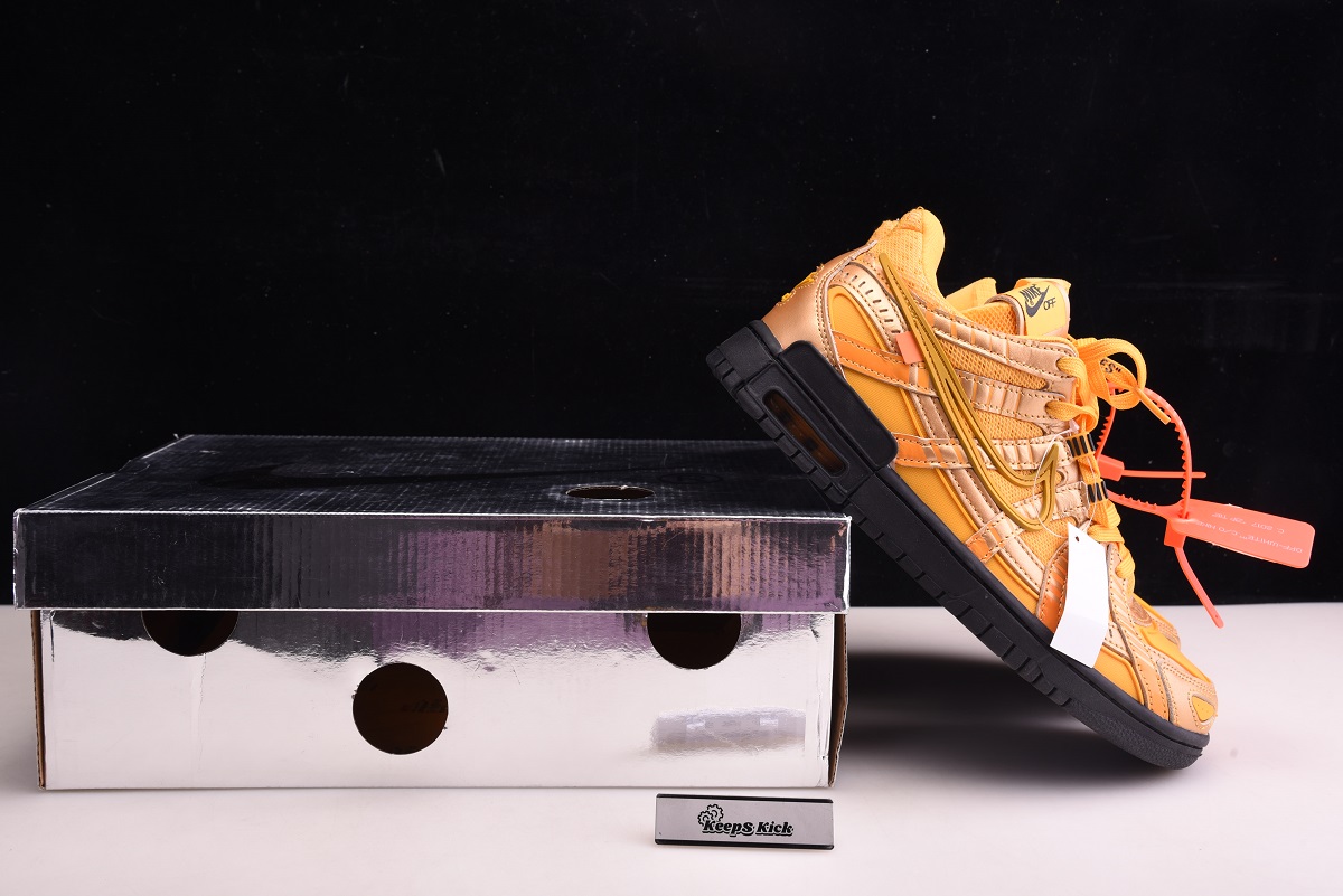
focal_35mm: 40
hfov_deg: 48.4
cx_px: 672
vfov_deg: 33.4
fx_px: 1493
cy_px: 448
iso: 100
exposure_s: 1/160
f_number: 11
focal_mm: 40
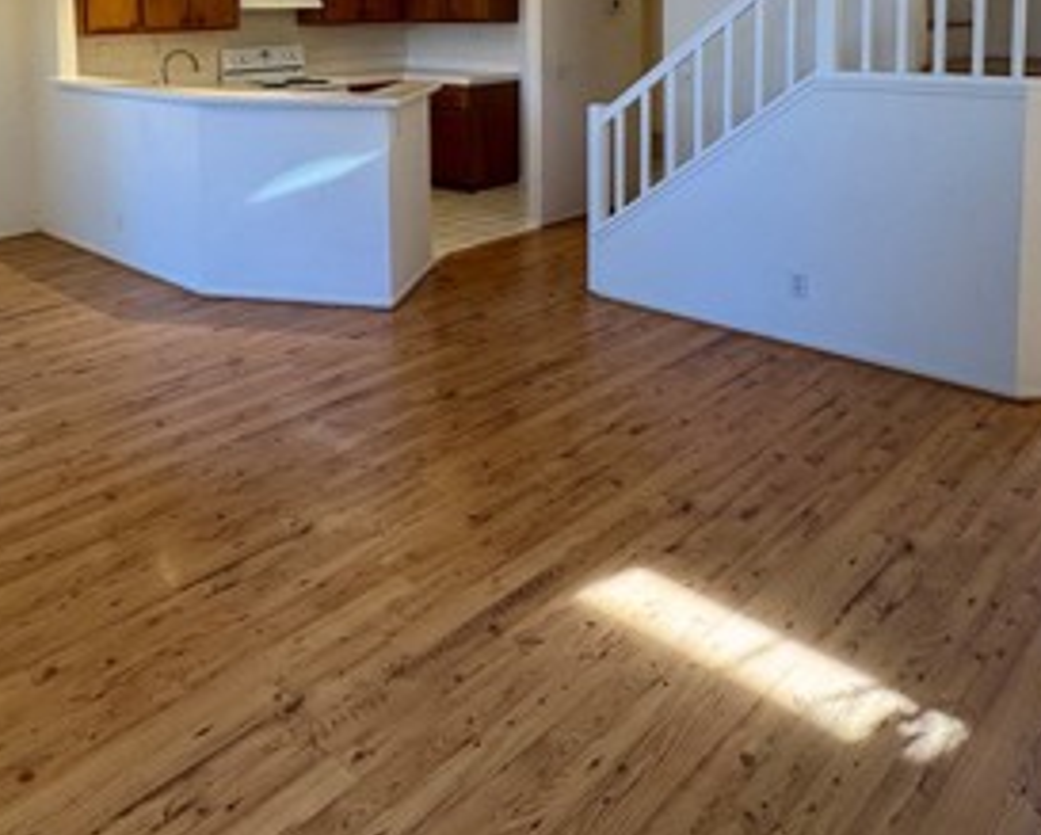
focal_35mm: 32
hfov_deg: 55.3
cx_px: 427
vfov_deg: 42.1
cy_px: 80
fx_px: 987
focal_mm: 2.22
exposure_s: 1/120
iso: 125
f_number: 2.2
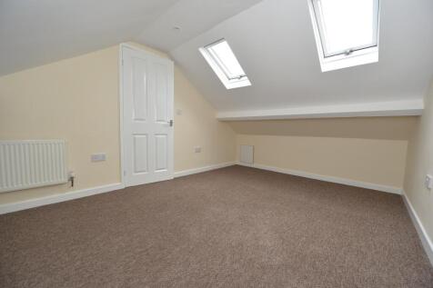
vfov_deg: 81.2
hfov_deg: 104.3
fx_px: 168
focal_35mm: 14
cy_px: 144
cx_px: 216
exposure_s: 1/60
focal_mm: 14
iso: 200
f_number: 4
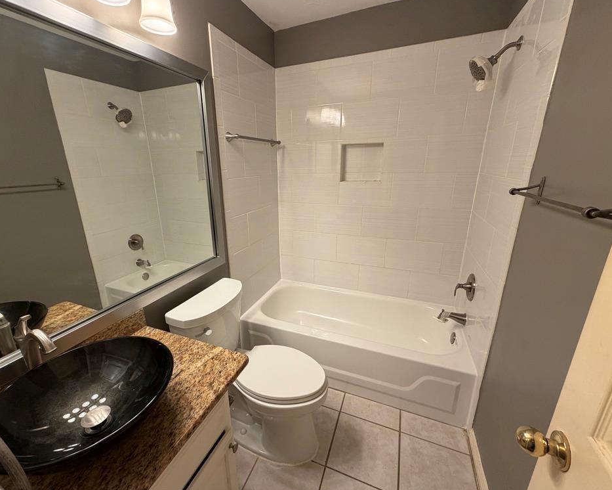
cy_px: 244
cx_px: 288
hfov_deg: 96.7
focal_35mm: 15
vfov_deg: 84.0
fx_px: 272
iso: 160
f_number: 2.2
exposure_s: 1/60
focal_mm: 2.22
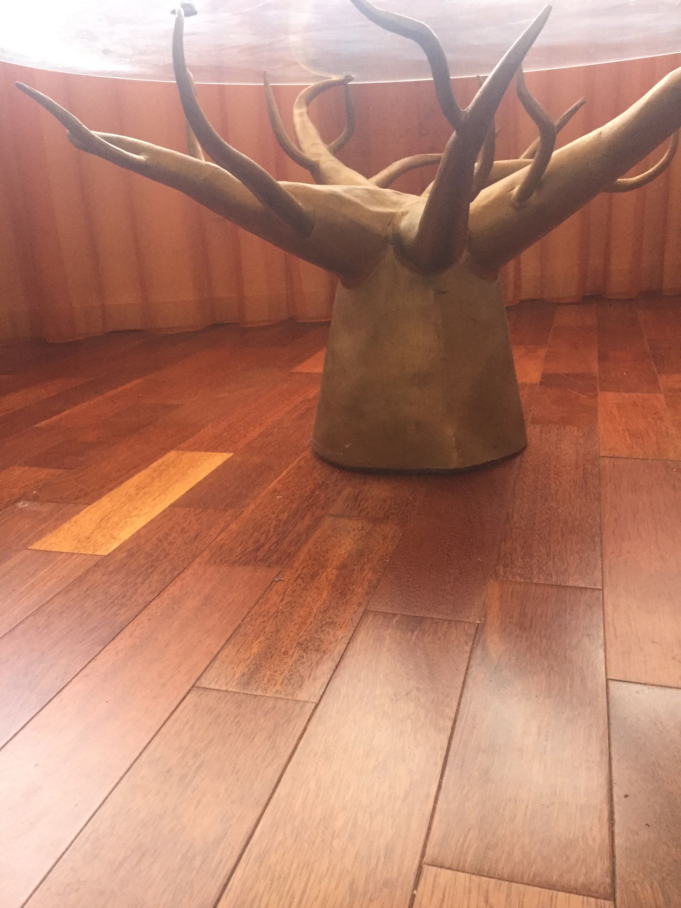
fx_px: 761
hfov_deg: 48.2
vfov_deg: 61.7
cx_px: 340
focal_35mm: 29
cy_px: 454
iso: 320
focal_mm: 4.15
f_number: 2.2
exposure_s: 1/33
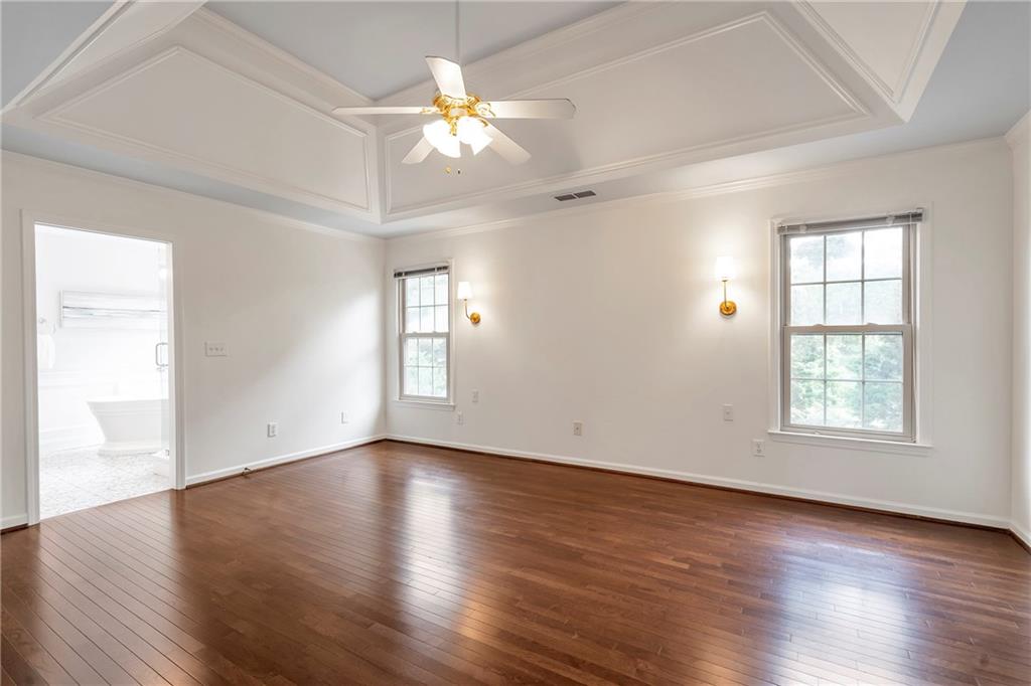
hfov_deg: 96.8
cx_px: 516
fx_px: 458
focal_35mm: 16
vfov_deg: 73.7
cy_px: 343
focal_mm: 16
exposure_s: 1/8
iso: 320
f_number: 8
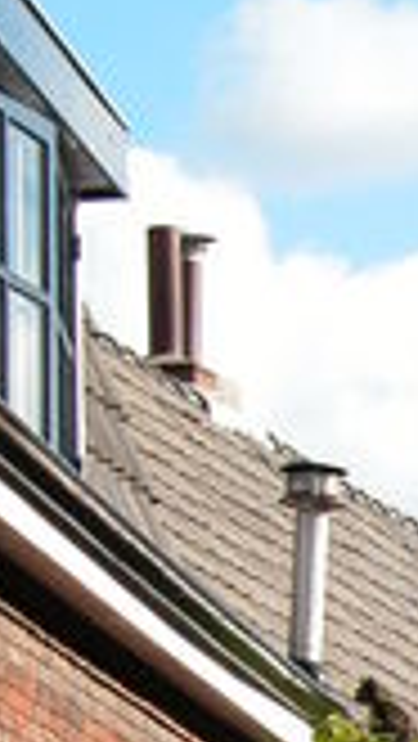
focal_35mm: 290
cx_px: 984
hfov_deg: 4.1
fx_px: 5706
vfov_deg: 7.3
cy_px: 1219
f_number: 5.3
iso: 100
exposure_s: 1/274
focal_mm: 18.8
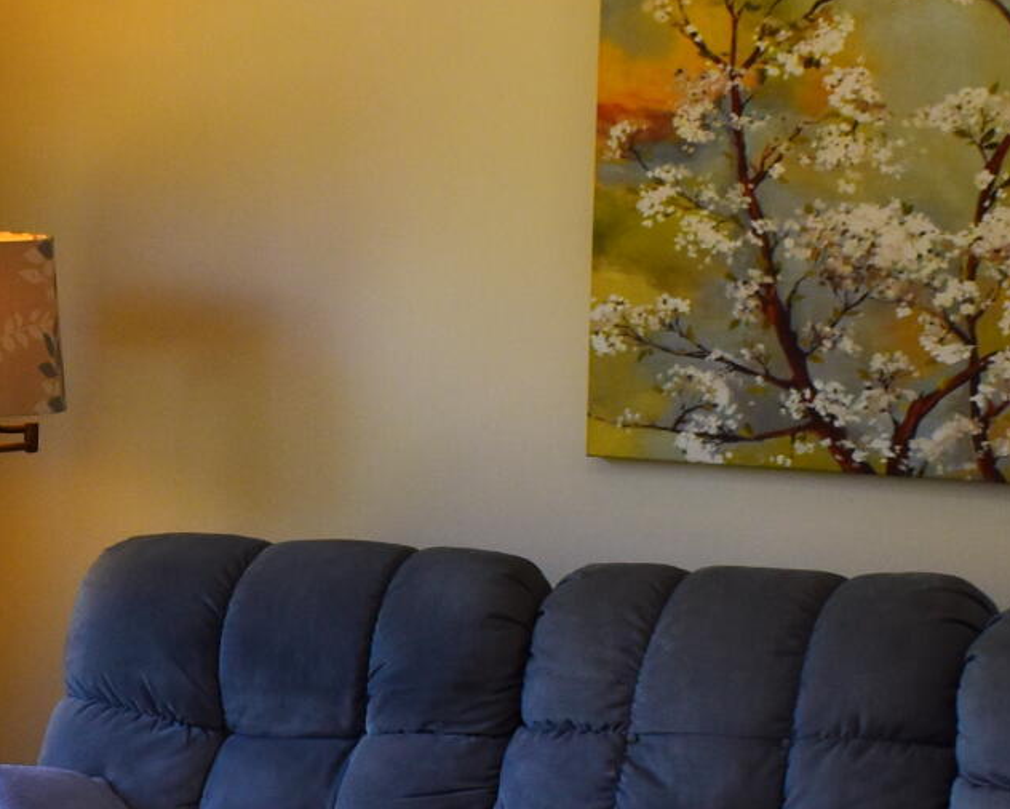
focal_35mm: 140
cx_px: -61
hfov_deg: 13.5
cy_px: 708
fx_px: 4193
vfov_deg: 11.0
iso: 400
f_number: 6.3
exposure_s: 1/160
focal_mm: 21
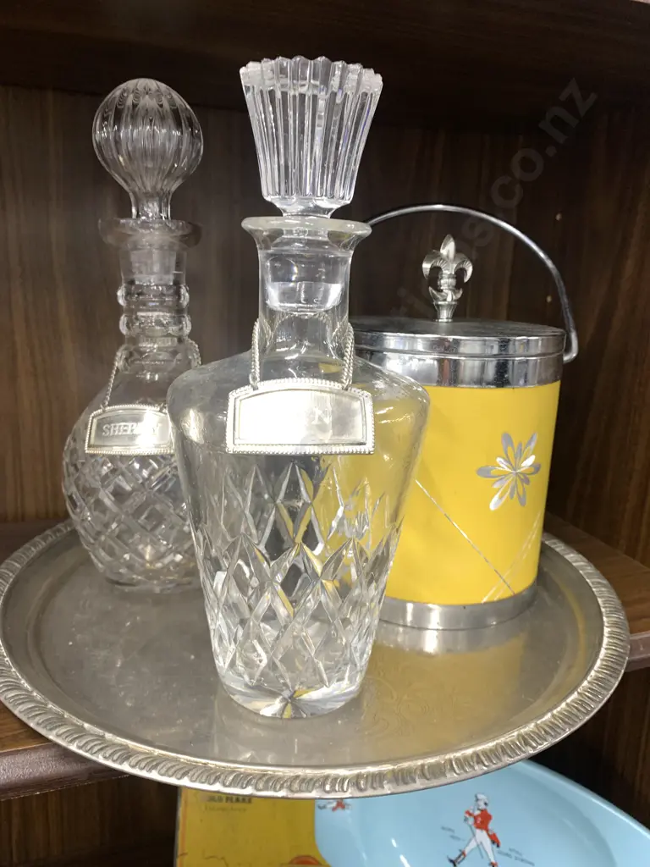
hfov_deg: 53.1
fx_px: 651
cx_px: 325
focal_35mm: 26
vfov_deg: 67.3
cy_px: 434
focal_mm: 4.25
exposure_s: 1/50
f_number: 1.8
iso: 160
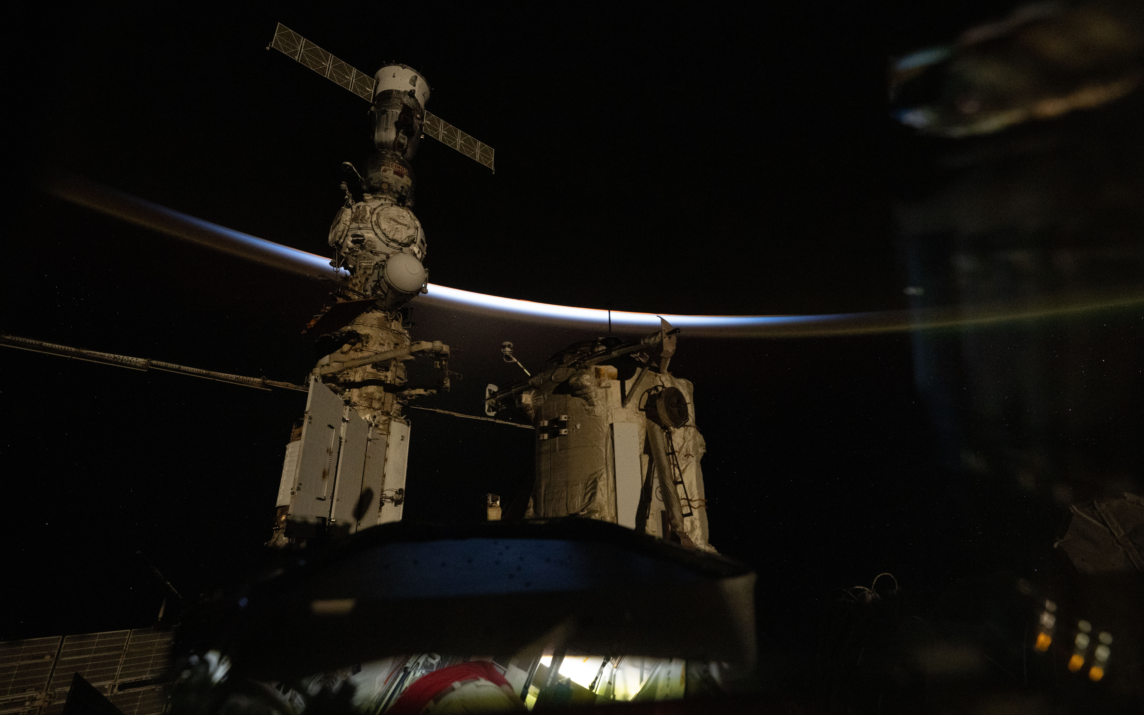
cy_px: 347
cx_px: 592
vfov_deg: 71.2
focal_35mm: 16
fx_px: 499
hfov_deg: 97.8
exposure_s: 1/4
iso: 8000
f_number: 1.8
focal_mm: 15
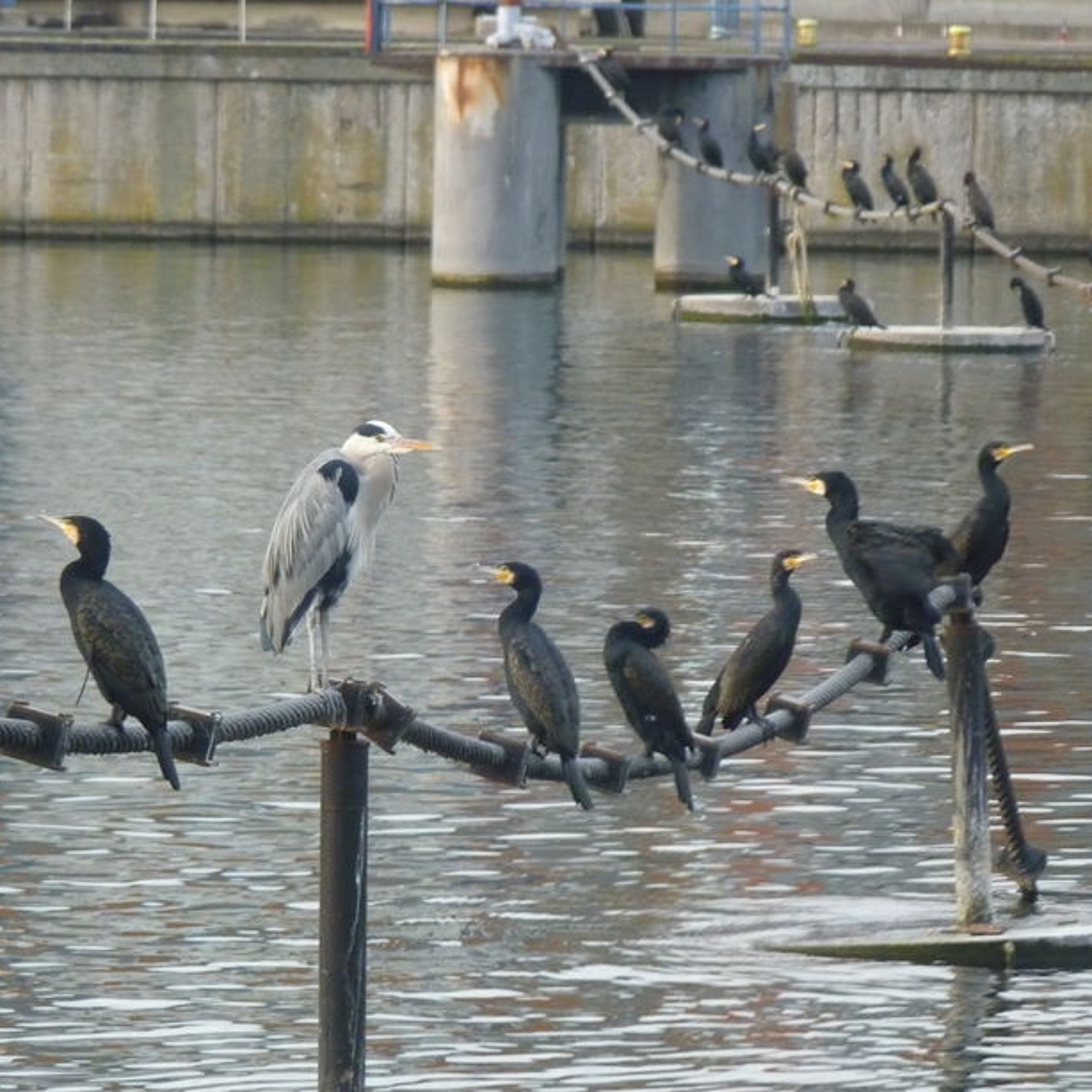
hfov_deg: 4.9
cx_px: 489
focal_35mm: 354
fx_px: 12634
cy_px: 594
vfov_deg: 4.9
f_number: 3.7
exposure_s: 1/125
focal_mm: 42.6
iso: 320
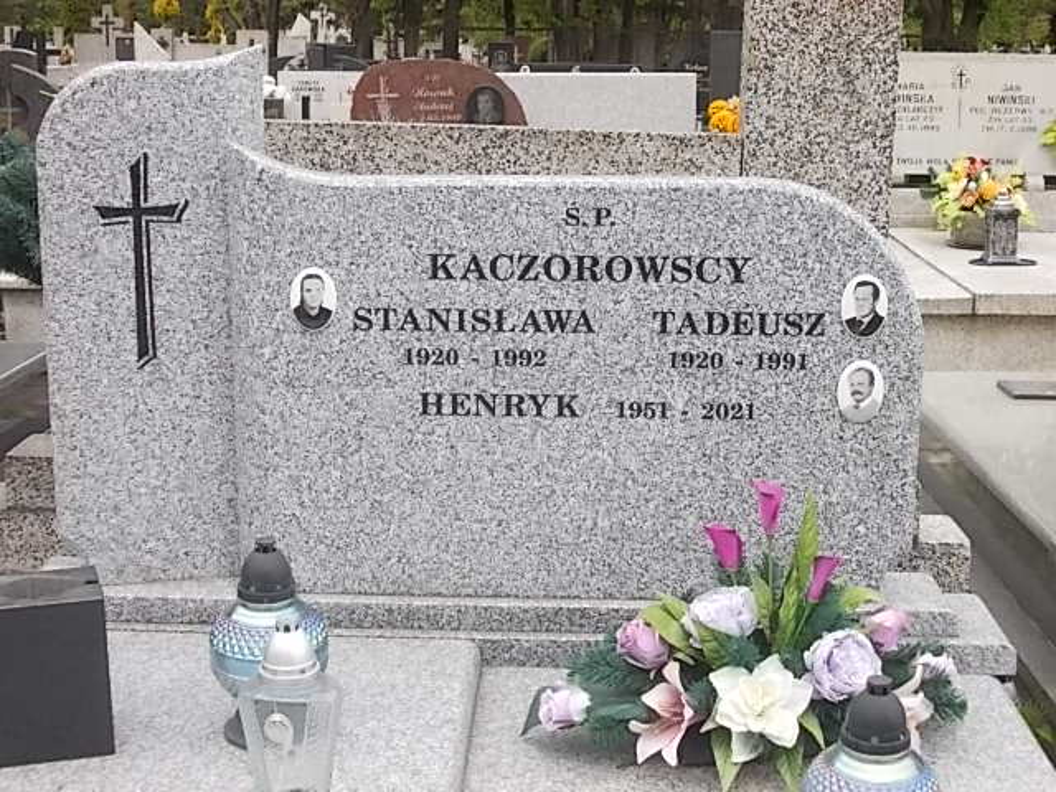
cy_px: 396
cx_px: 528
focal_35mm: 51
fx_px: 1556
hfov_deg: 37.5
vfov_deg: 28.6
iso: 80
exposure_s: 1/250
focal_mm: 7.2
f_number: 3.6
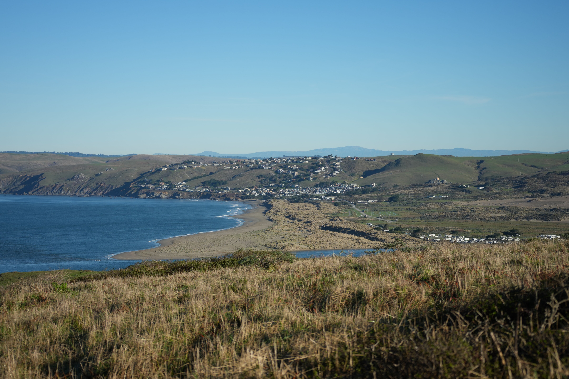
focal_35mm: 78
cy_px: 190
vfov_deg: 17.5
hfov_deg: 26.0
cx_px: 284
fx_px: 1233
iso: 250
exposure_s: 1/1250
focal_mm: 78
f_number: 6.3
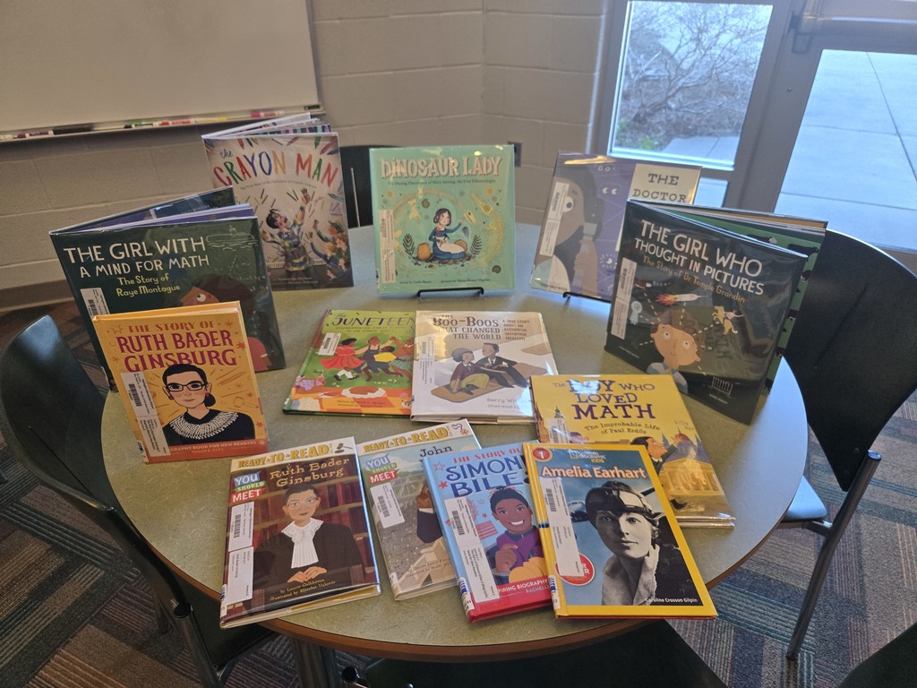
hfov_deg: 73.9
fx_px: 609
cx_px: 458
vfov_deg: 58.9
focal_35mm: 23
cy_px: 344
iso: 200
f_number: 1.8
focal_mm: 5.4
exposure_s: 1/180
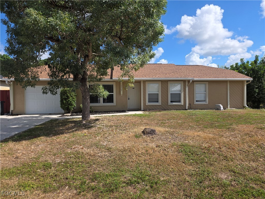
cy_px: 100
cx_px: 132
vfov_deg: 58.9
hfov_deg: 73.9
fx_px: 176
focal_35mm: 23
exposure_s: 1/6355
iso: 80
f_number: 1.7
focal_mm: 6.25
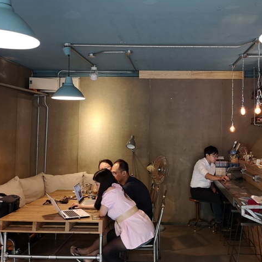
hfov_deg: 41.6
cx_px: 160
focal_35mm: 40
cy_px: 119
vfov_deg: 41.8
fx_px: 343
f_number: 1.8
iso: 320
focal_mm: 3.95
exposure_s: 1/30
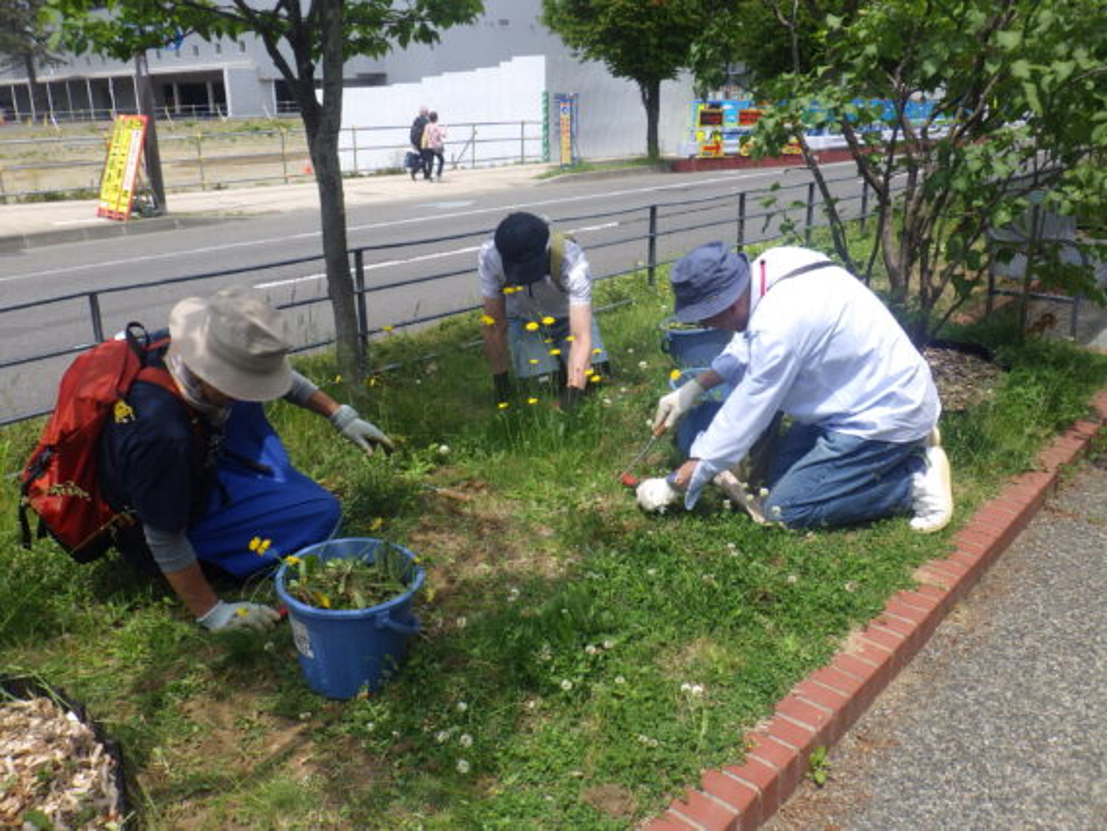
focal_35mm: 28
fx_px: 896
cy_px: 416
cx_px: 554
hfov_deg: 63.4
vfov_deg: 49.8
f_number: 4.2
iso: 125
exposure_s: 1/640
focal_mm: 5
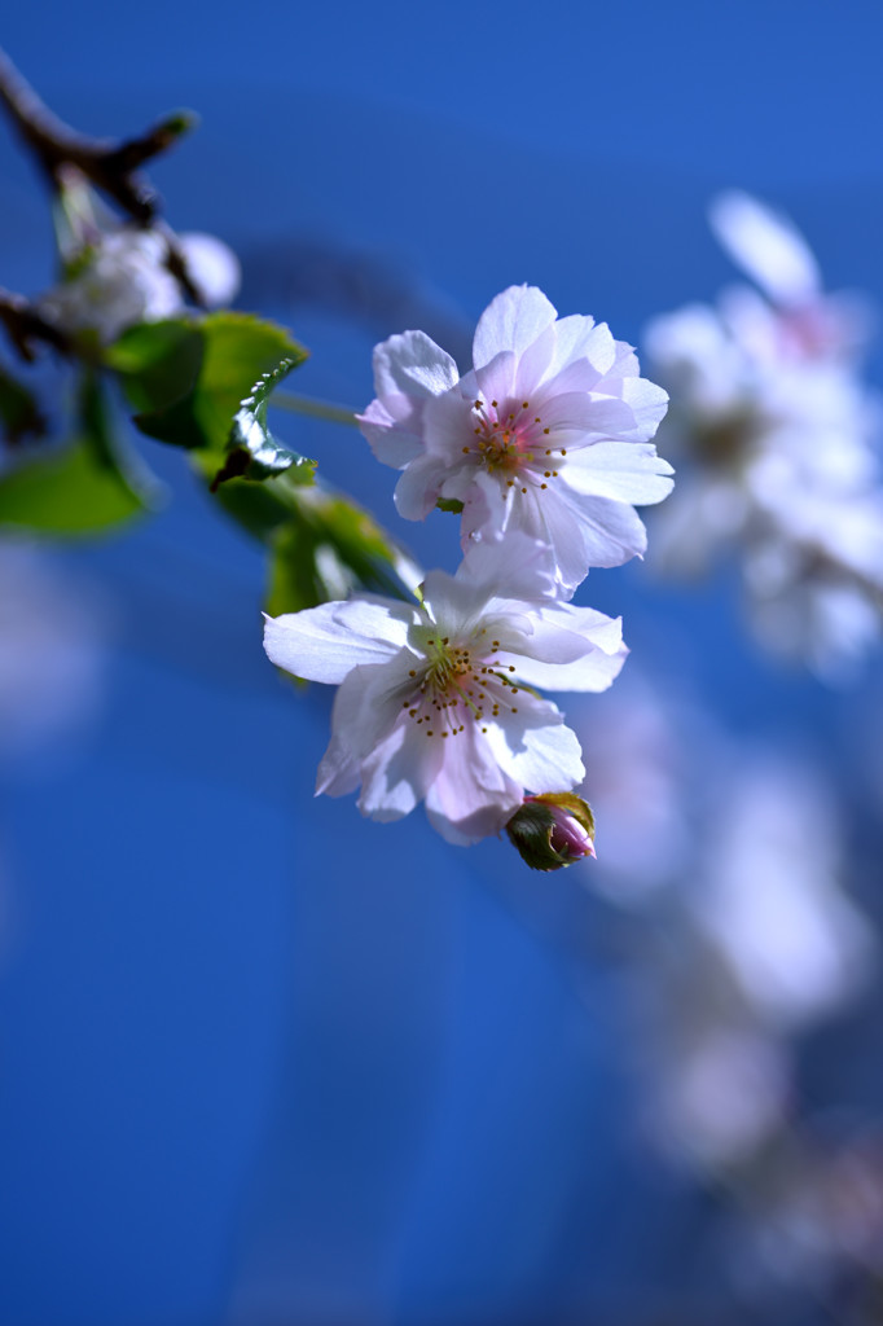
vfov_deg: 22.6
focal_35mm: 90
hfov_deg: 15.2
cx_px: 442
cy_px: 663
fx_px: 3313
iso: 100
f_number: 5
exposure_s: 1/800
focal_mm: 90
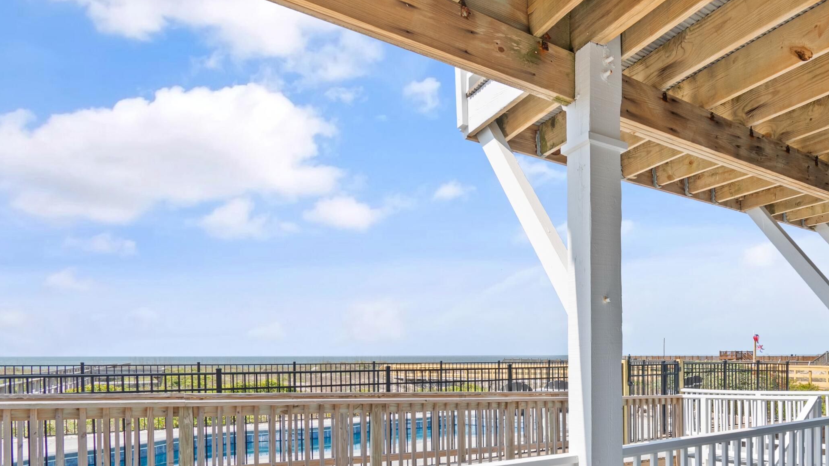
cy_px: 363
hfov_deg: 74.0
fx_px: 506
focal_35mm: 23
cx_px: 606
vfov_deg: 47.2
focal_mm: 10
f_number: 6.3
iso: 100
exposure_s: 1/160
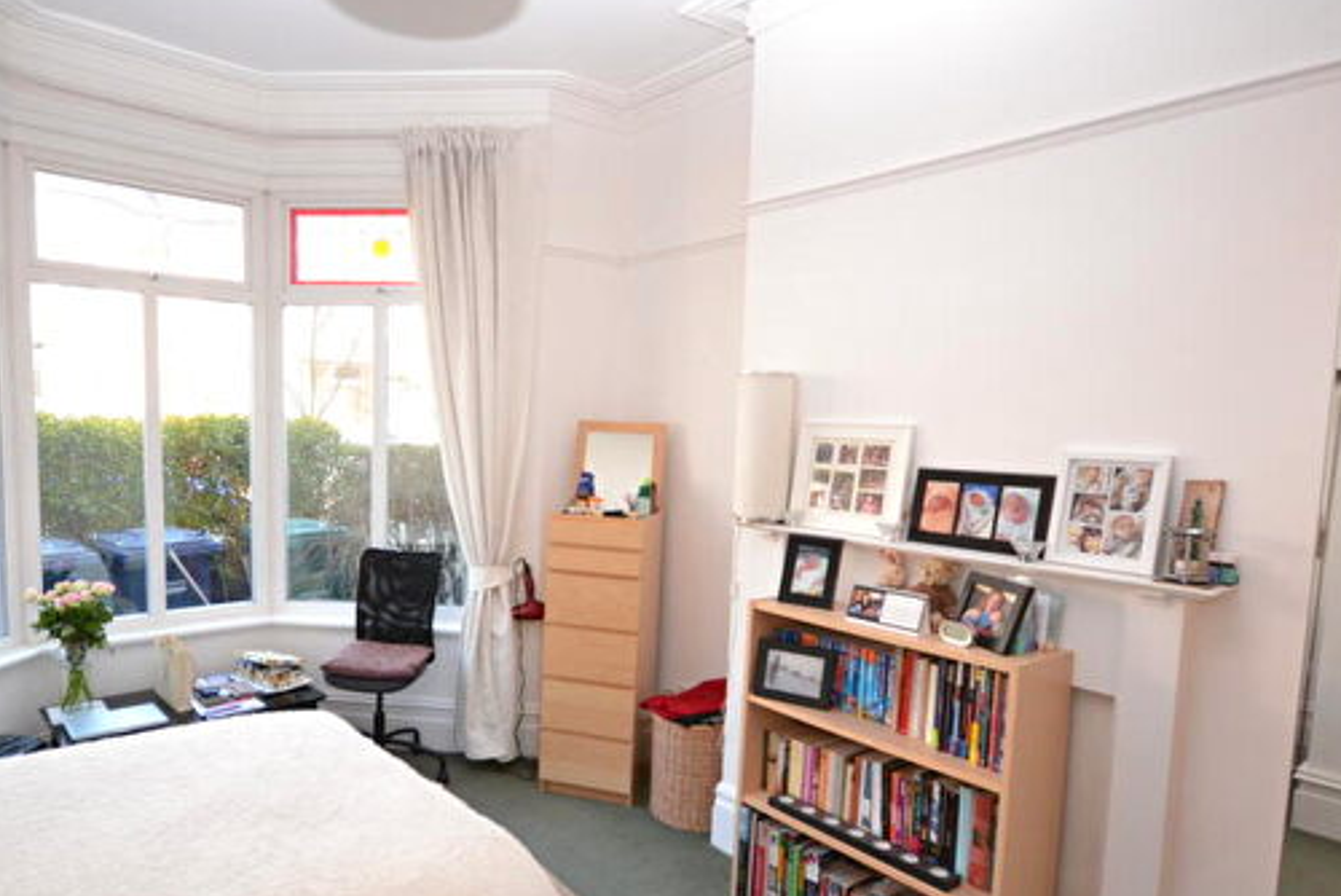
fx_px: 783
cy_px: 482
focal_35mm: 21
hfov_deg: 80.4
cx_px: 547
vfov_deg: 59.5
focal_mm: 10
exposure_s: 1/100
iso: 400
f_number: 5
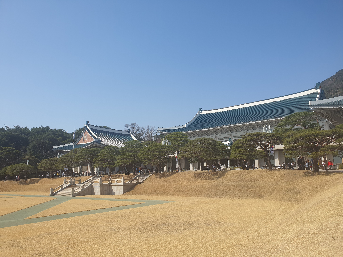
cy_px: 128
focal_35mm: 26
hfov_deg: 67.3
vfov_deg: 53.1
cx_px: 172
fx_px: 258
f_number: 2.4
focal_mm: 4.3
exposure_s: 1/1892
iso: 50
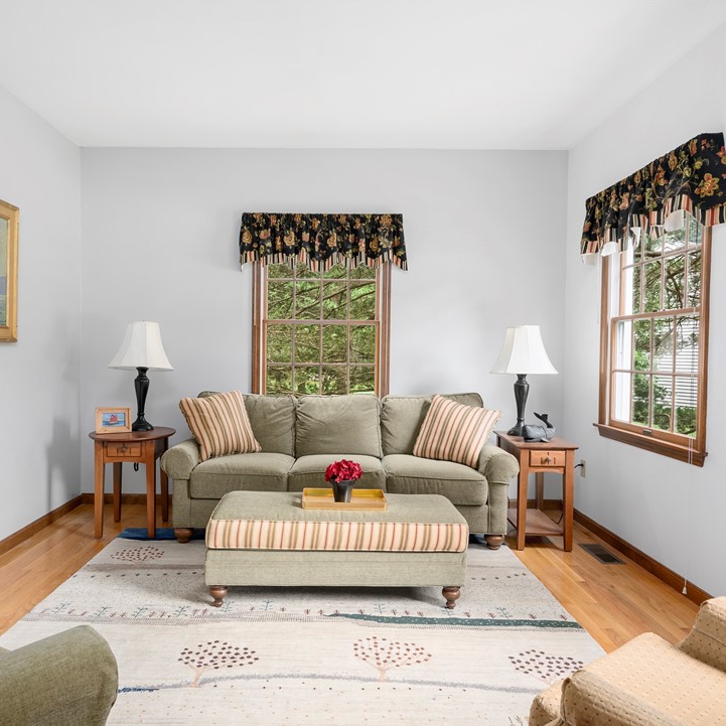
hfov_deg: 67.1
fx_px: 546
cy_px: 362
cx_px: 323
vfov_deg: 67.3
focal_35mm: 23
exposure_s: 1/10
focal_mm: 18
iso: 640
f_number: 7.1
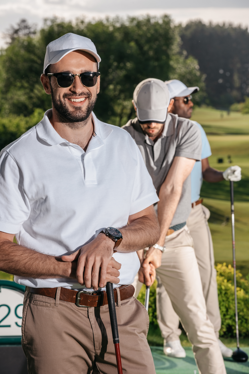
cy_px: 187
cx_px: 124
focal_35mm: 175
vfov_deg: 11.7
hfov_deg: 7.9
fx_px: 1814
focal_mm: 175
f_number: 14
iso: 320
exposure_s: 1/250
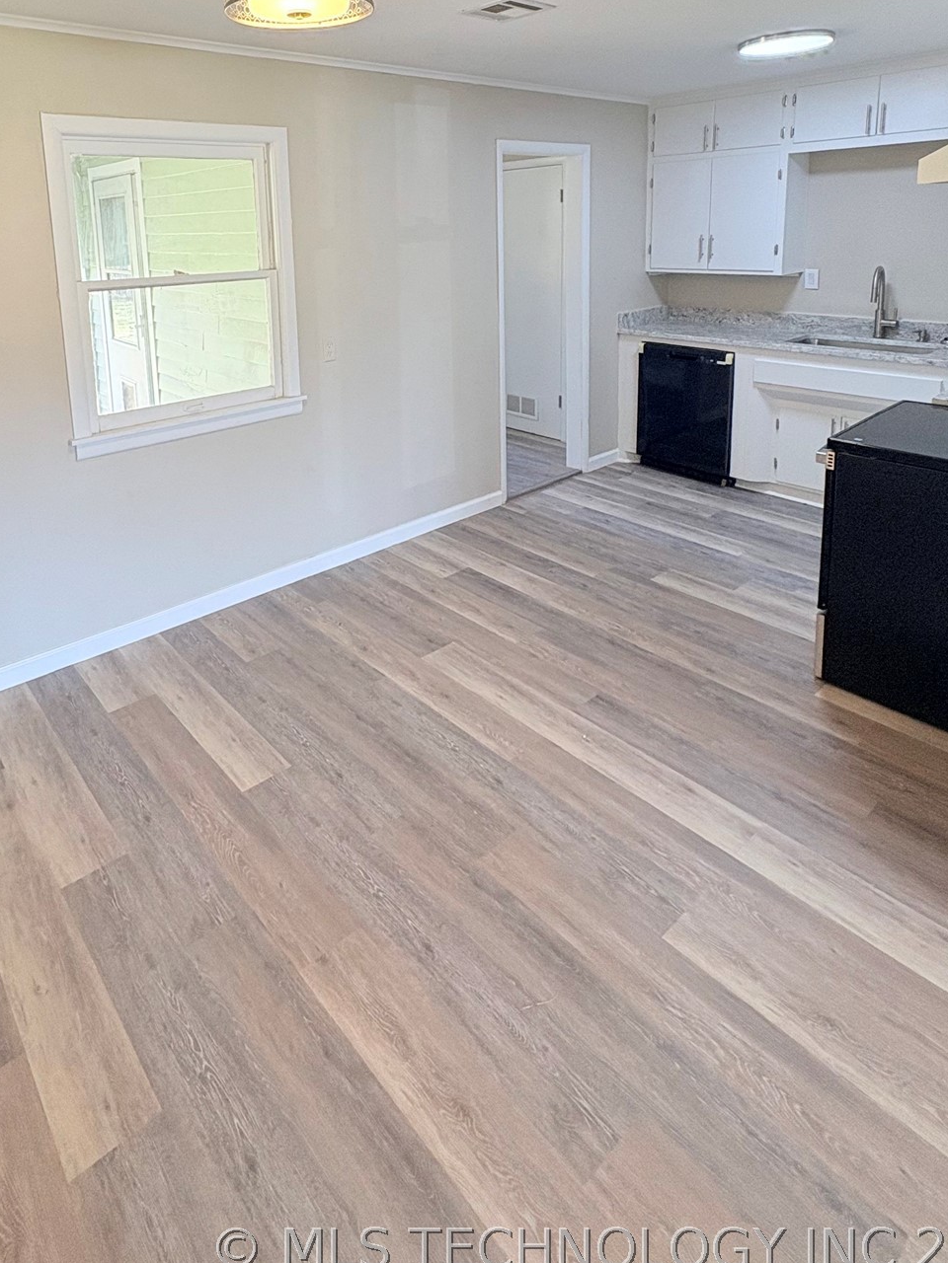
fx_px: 767
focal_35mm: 21
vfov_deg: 74.4
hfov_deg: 62.5
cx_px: 354
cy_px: 344
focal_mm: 2.22
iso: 160
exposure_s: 1/120
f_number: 2.2
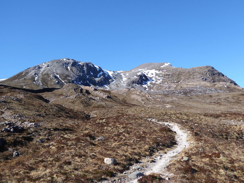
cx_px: 122
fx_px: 240
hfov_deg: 54.0
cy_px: 92
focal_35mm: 34
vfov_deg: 41.8
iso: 80
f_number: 3.6
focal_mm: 5.8
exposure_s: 1/500
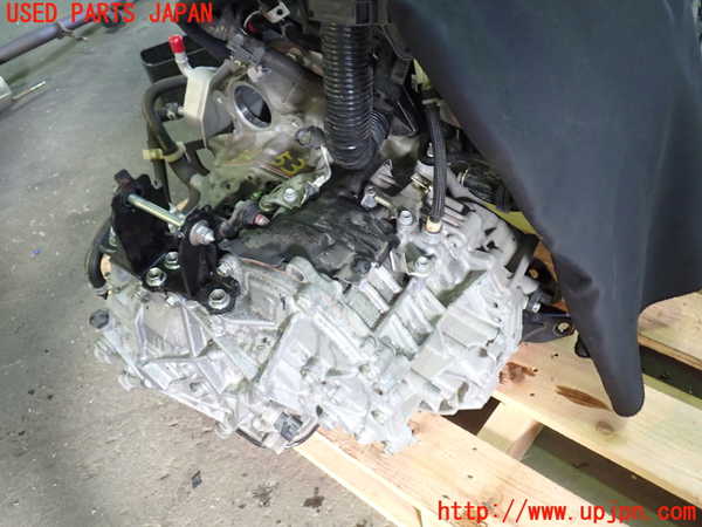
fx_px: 608
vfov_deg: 46.8
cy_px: 264
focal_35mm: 30
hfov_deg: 60.0
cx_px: 351
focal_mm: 5.4
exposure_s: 1/30
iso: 320
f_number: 2.3
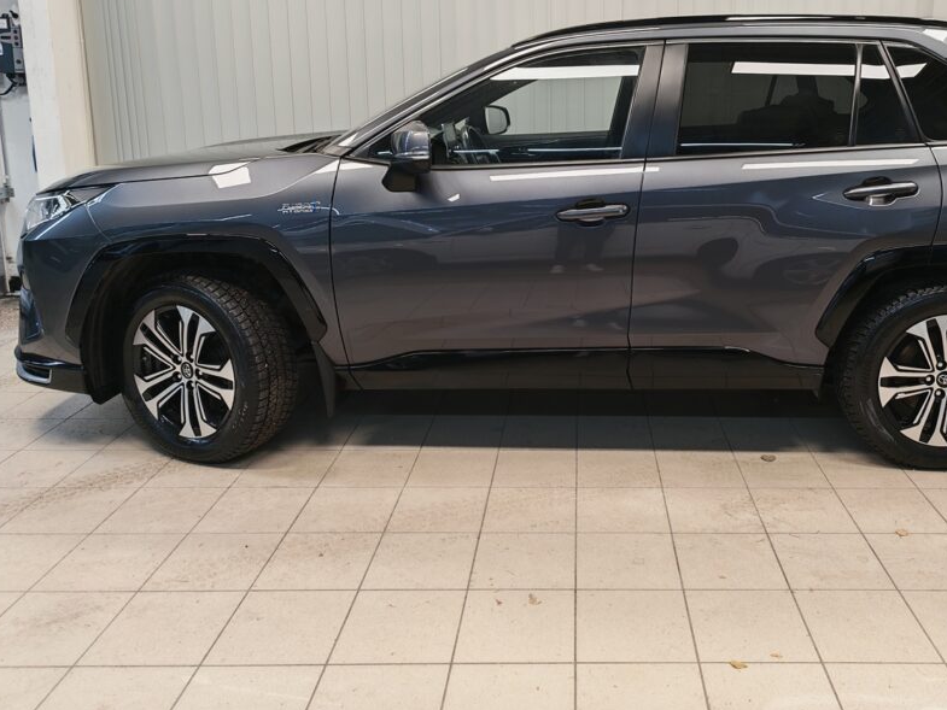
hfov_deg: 59.3
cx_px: 586
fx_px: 821
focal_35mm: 30
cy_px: 251
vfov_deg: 46.2
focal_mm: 5.4
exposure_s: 1/50
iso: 80
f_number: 1.6
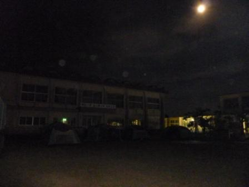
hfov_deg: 69.4
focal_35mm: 25
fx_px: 180
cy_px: 94
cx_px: 124
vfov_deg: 54.9
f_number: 2.8
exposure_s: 1/4
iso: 1000
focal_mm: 4.5
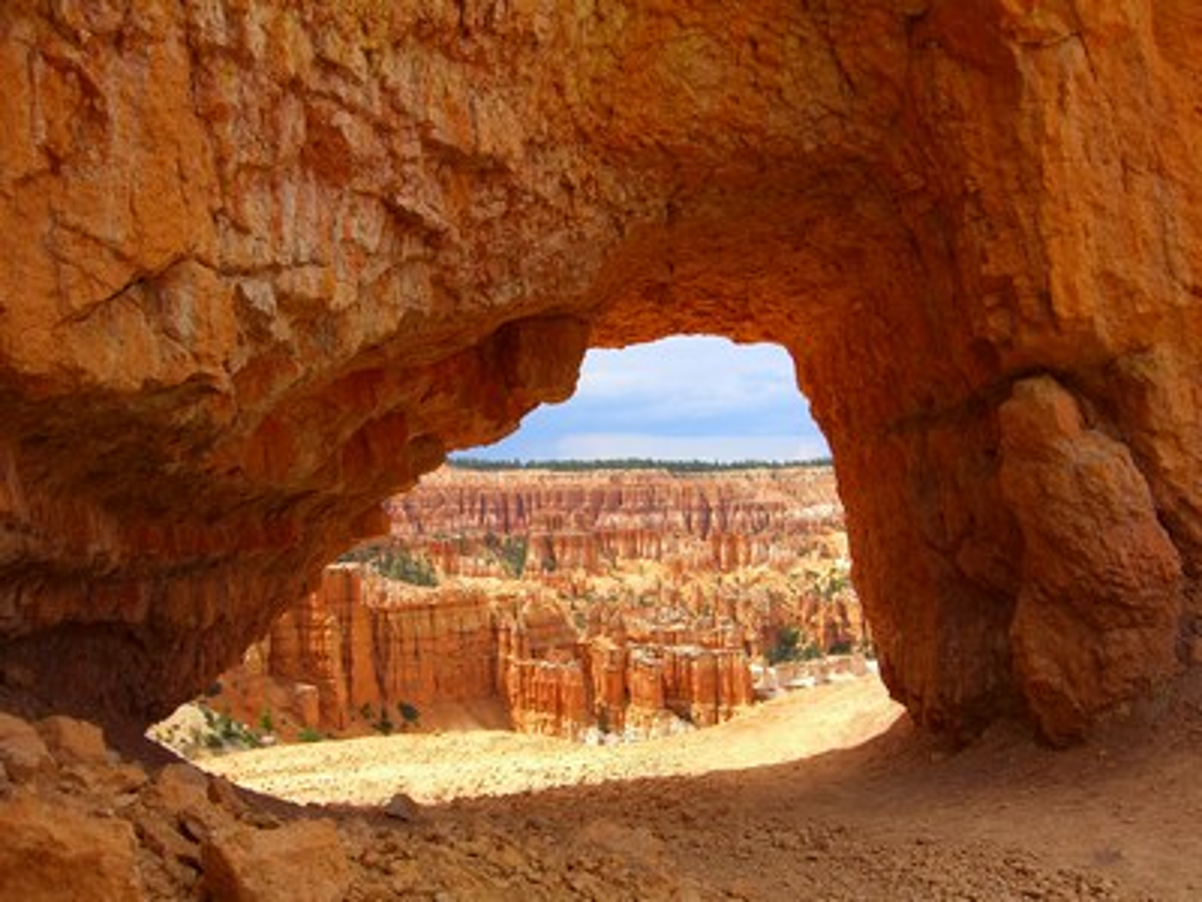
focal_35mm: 38
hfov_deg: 49.0
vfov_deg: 37.7
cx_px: 601
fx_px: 1320
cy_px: 451
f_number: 4
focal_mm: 7.9
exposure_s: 1/400
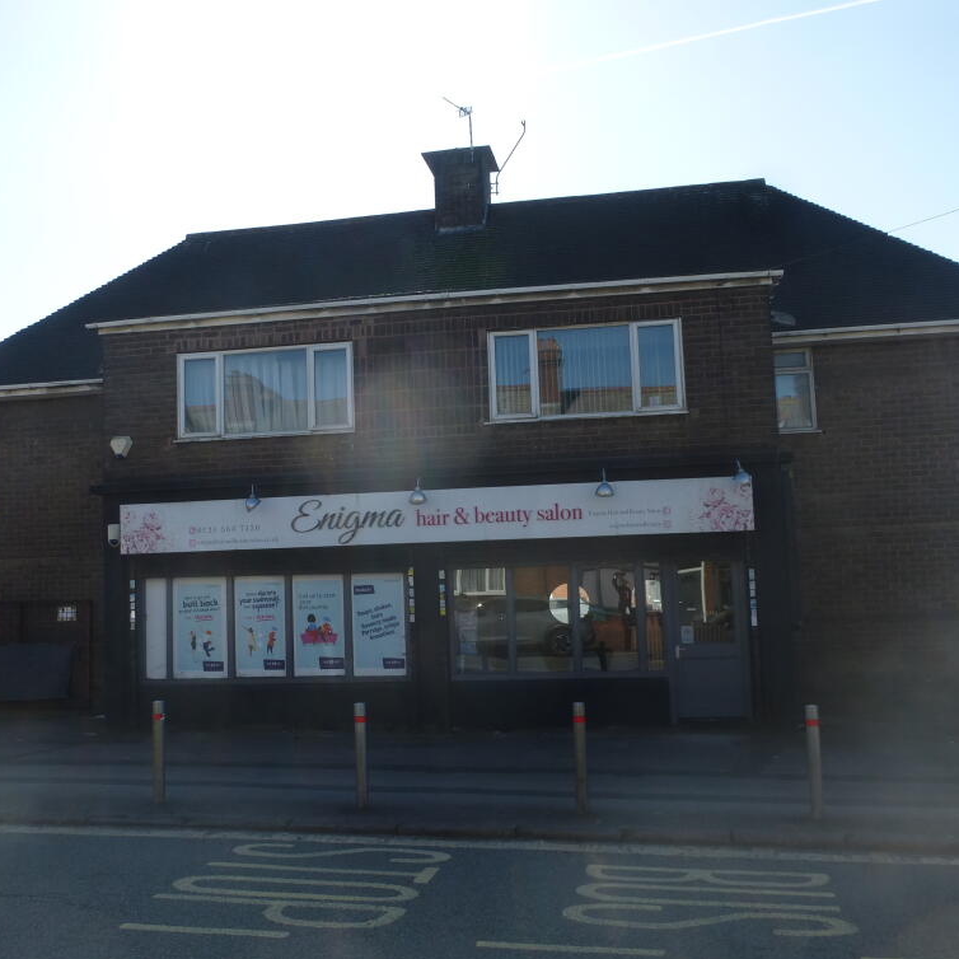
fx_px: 1128
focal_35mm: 36
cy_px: 478
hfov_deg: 45.9
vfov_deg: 46.0
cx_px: 415
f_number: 4
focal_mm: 5.4
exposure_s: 1/500
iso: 100
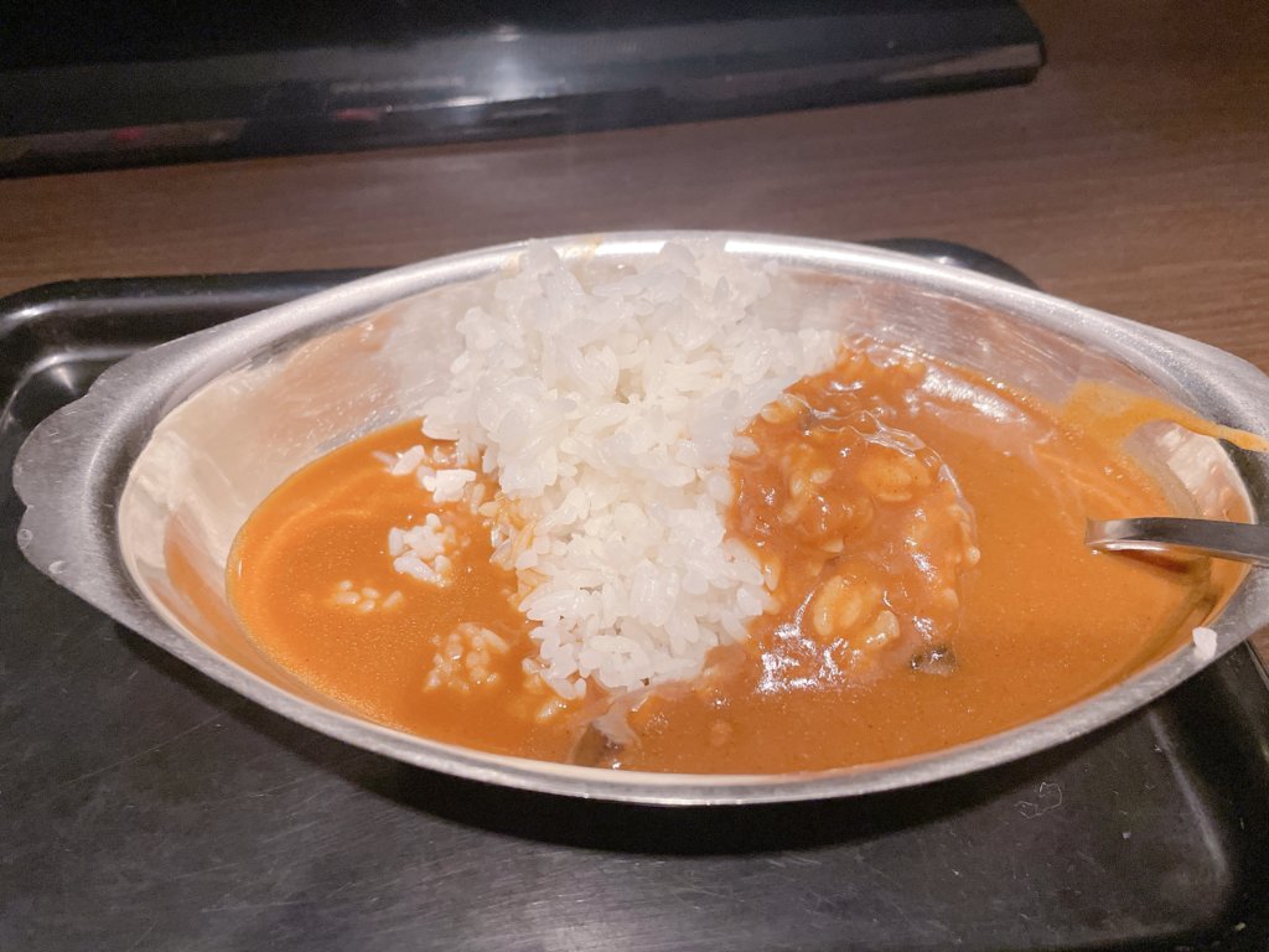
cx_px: 634
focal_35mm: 26
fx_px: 953
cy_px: 476
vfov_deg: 53.1
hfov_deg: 67.3
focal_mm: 4.2
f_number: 1.6
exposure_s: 1/50
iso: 400
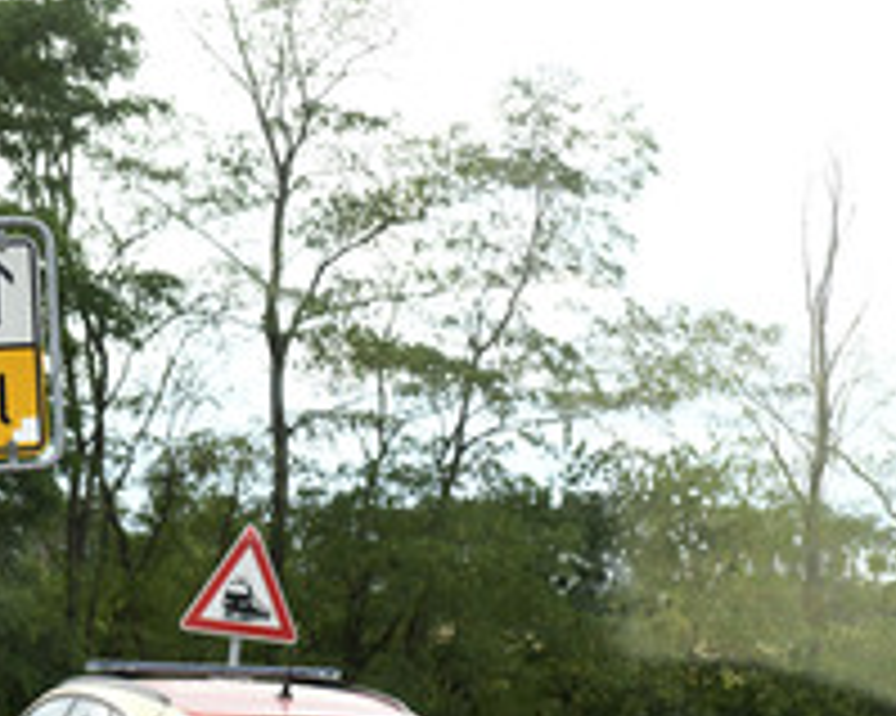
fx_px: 3949
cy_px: 608
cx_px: -34
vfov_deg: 10.3
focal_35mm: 149
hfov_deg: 12.8
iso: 800
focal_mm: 70
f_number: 5
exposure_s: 1/800
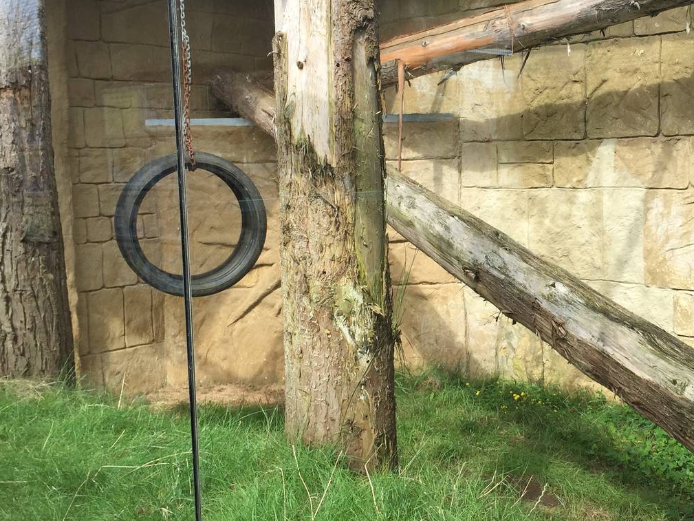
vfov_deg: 31.5
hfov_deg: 40.8
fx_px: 922
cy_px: 221
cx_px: 459
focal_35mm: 46
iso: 32
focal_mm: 4.15
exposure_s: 1/659
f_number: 2.2
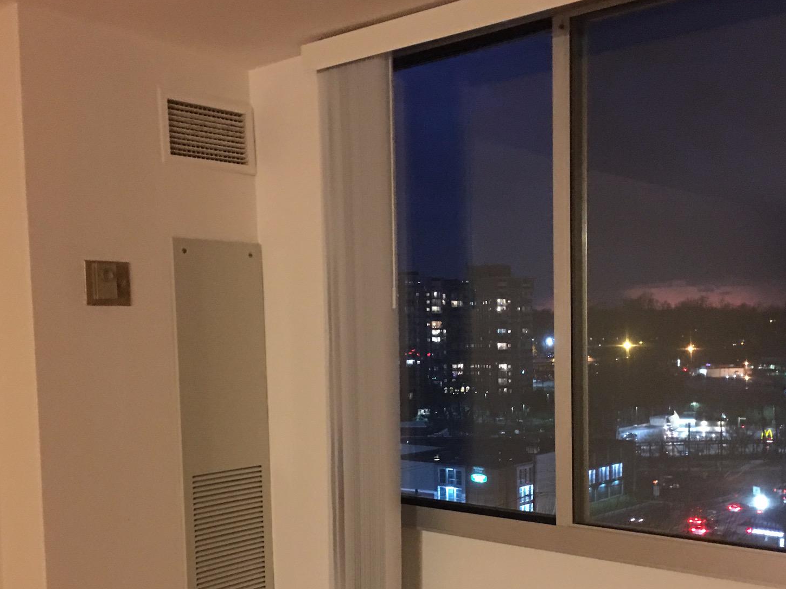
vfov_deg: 34.7
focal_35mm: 41
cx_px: 442
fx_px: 931
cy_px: 402
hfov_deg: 45.7
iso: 160
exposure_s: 1/4
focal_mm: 4.15
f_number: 2.2
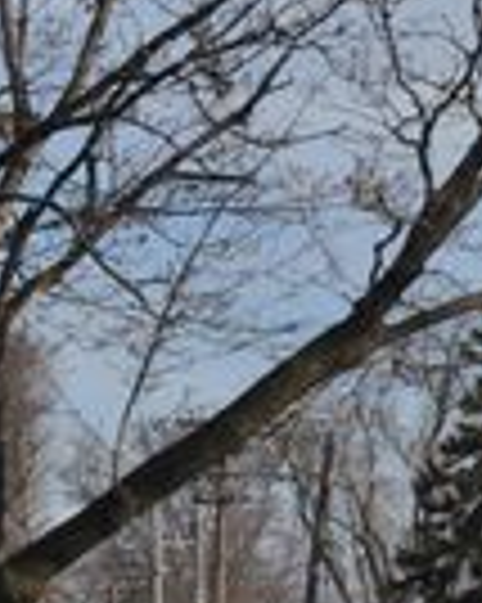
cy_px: 684
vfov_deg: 7.0
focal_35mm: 273
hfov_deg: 5.5
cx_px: -631
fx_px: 4874
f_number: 9
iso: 200
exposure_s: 1/320
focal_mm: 52
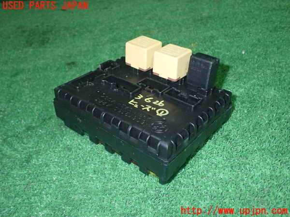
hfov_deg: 51.4
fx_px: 302
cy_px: 108
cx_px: 145
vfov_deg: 39.7
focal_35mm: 36
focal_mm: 6.37
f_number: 7.1
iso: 640
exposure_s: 1/40
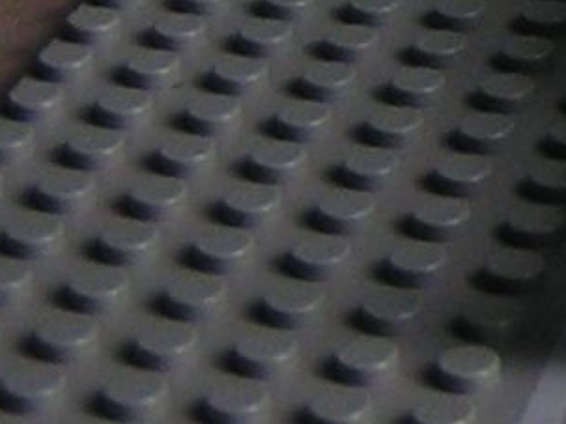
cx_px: 1500
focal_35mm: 257
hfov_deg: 7.1
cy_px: -241
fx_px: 4200
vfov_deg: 5.7
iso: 50
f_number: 2.8
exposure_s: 1/500
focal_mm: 5.8
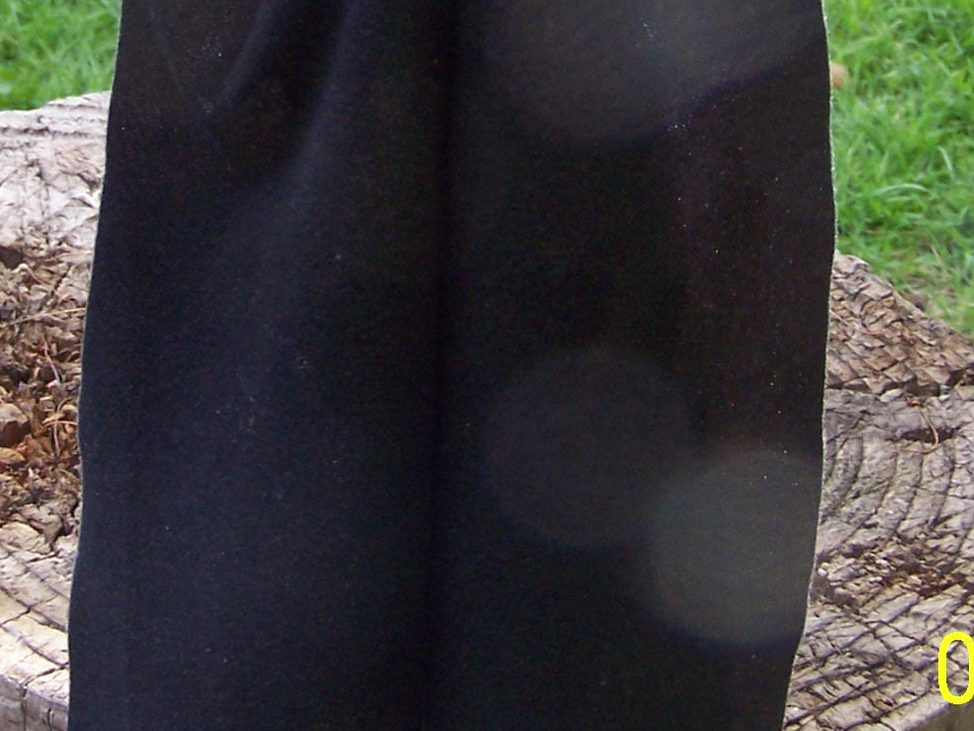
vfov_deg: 16.3
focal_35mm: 89
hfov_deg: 22.0
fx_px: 2504
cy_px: 26
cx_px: 396
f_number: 2.8
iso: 140
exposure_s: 1/250
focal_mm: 6.3
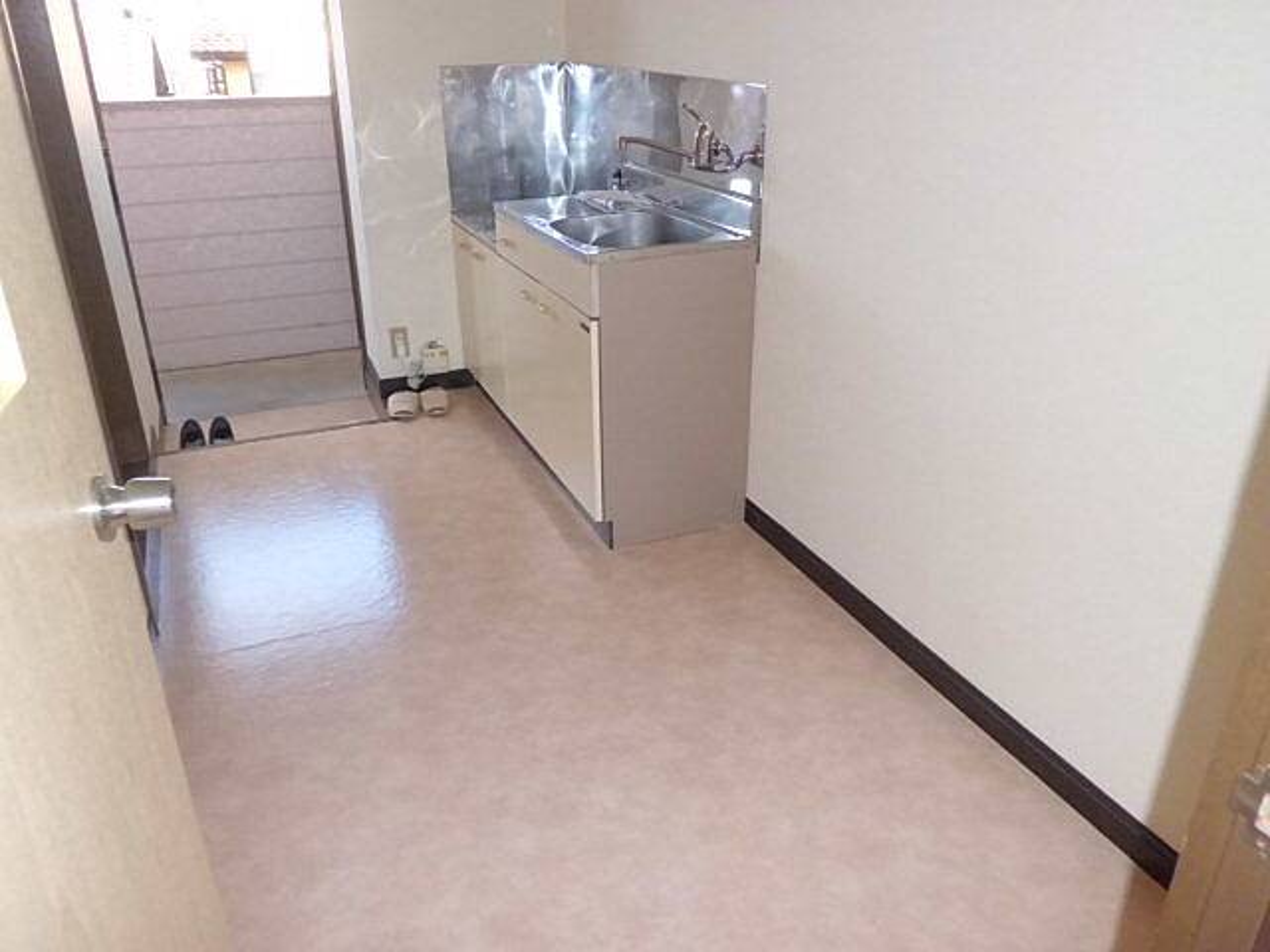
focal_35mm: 26
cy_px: 476
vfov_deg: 53.1
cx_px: 635
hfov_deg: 67.3
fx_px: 954
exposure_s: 1/125
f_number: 2.8
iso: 200
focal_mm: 4.7
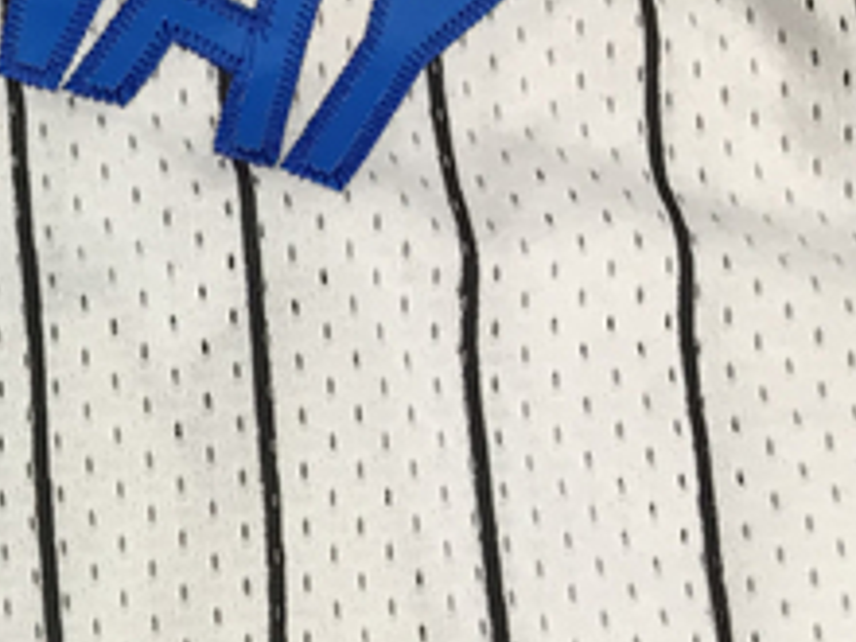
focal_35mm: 102
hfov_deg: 17.3
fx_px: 2522
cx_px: -447
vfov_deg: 14.1
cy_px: 728
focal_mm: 3.99
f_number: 1.8
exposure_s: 1/100
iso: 32
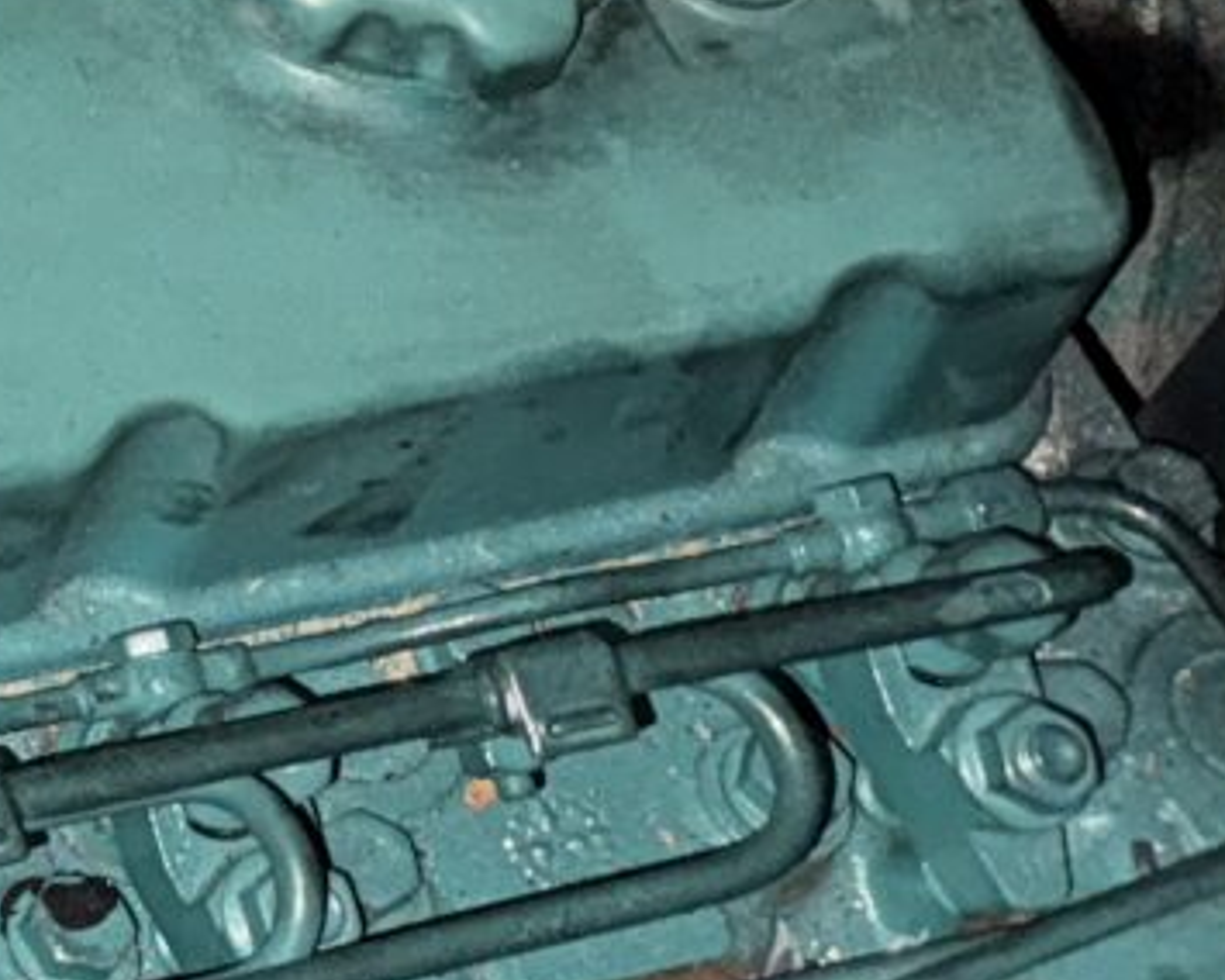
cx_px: -1680
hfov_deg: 11.9
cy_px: -663
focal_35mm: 132
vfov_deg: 11.1
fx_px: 4786
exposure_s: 1/4
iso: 80
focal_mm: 6.76
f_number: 1.78
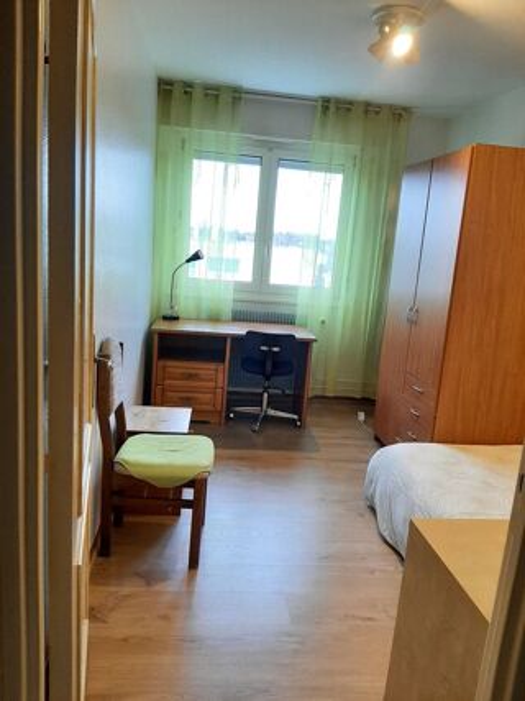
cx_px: 262
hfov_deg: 53.0
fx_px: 526
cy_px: 350
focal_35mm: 26
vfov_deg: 67.3
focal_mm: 3.93
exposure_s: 1/24
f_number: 1.7
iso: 250
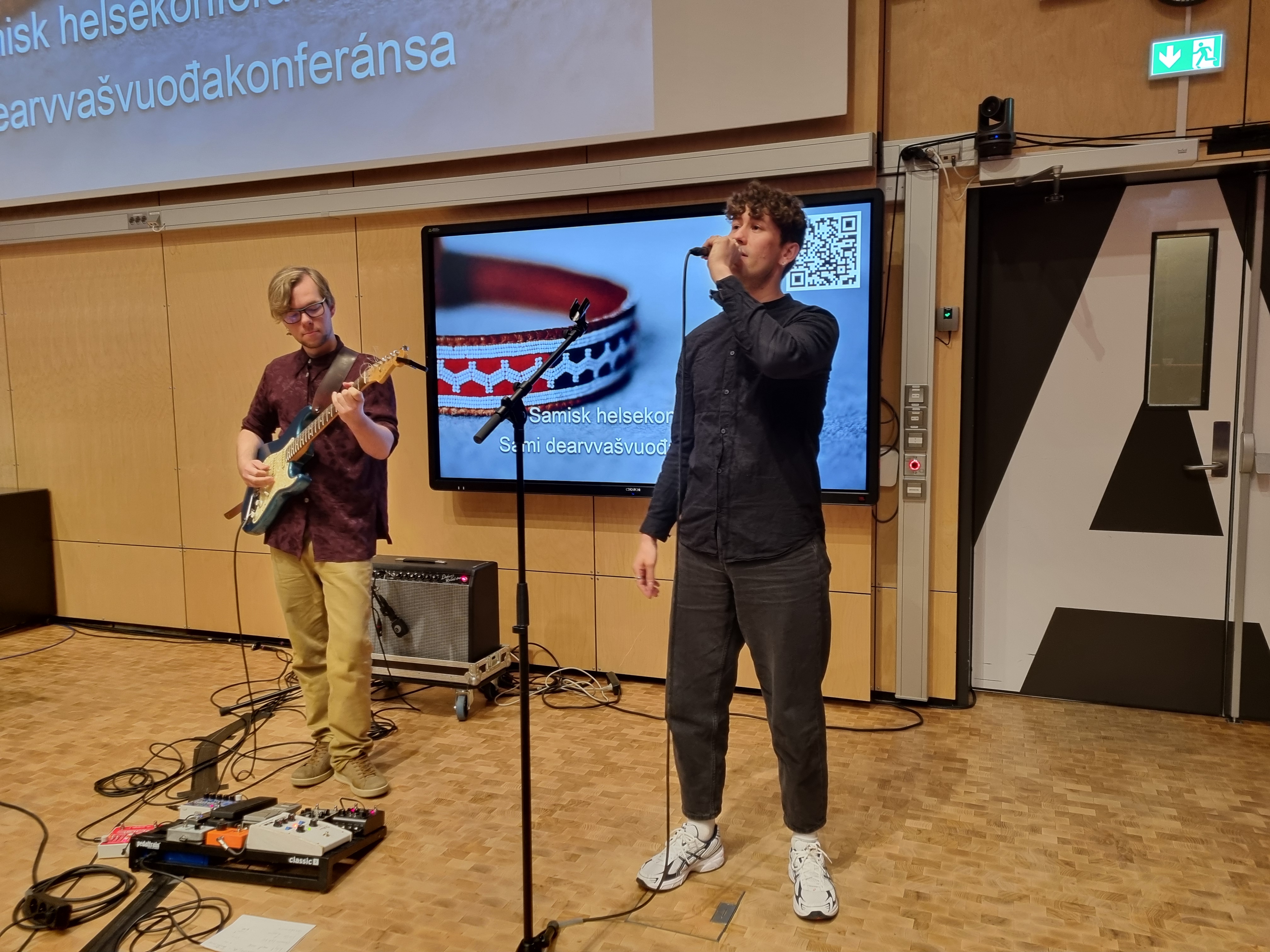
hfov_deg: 67.3
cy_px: 476
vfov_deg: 53.1
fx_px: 954
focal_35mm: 26
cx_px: 635
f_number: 1.8
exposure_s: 1/40
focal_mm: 5.4
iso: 250
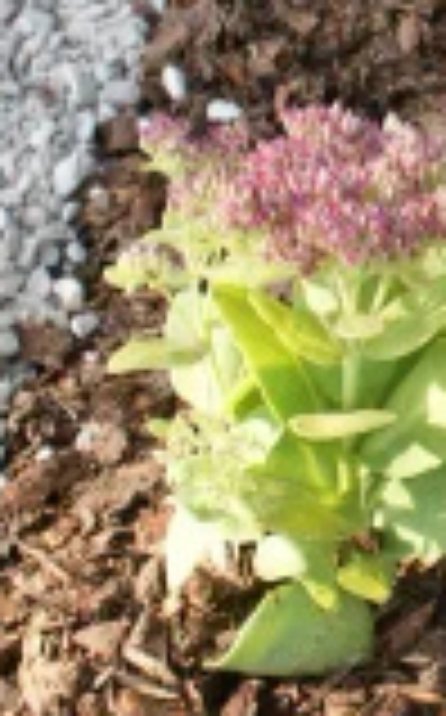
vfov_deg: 15.3
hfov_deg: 9.3
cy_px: 23
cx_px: 788
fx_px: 2633
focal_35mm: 135
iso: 100
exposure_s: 1/80
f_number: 5.6
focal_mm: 28
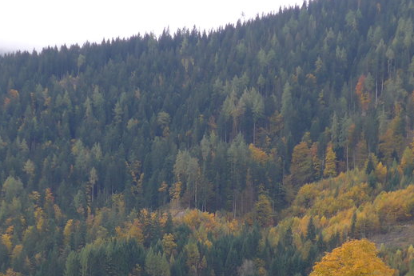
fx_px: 1219
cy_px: 291
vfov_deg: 12.7
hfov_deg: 19.3
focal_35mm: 106
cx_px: 201
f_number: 2.8
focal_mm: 9
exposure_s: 1/125
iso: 80
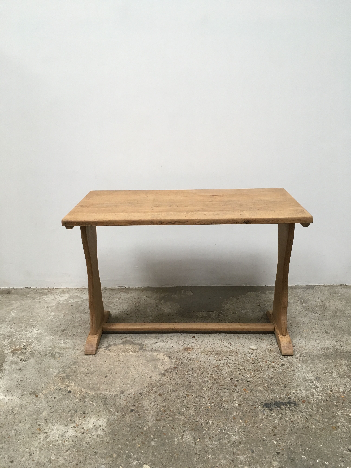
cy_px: 234
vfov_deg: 61.7
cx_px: 176
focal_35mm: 29
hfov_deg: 48.2
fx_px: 392
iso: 50
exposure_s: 1/33
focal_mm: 4.15
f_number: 2.2
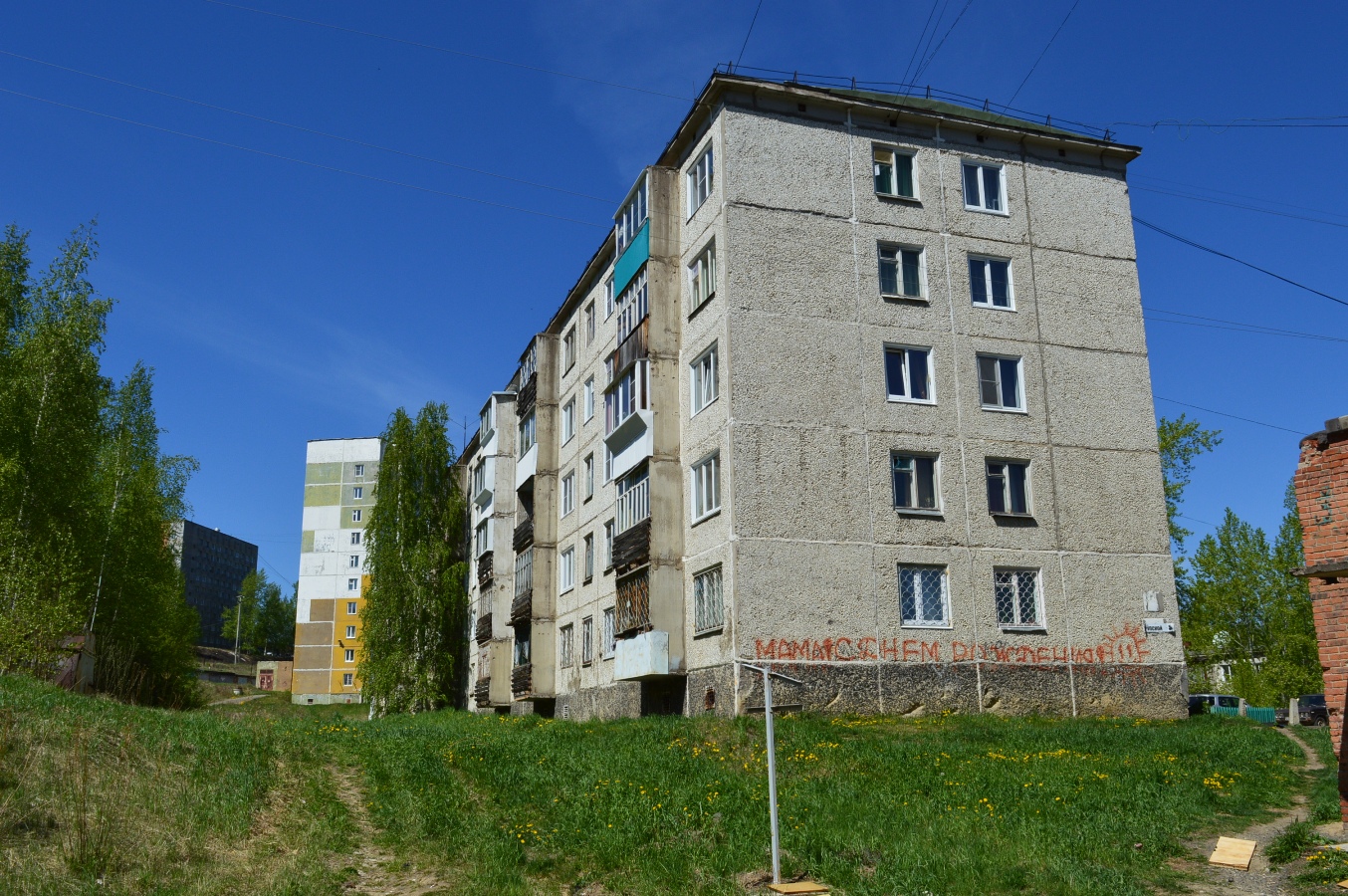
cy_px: 448
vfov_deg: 41.6
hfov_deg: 59.5
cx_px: 674
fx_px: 1178
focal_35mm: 32
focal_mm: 21
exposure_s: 1/500
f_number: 11
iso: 220
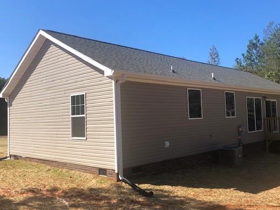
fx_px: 283
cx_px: 164
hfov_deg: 52.4
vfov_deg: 40.7
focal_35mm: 35
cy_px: 103
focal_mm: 4
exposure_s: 1/1567
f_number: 1.8
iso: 20
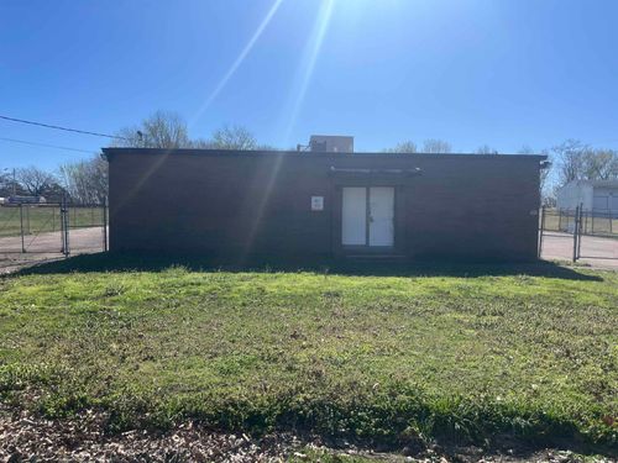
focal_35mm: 26
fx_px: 464
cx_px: 309
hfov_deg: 67.3
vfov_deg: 53.1
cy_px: 232
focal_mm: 5.1
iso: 50
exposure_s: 1/4016
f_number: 1.6
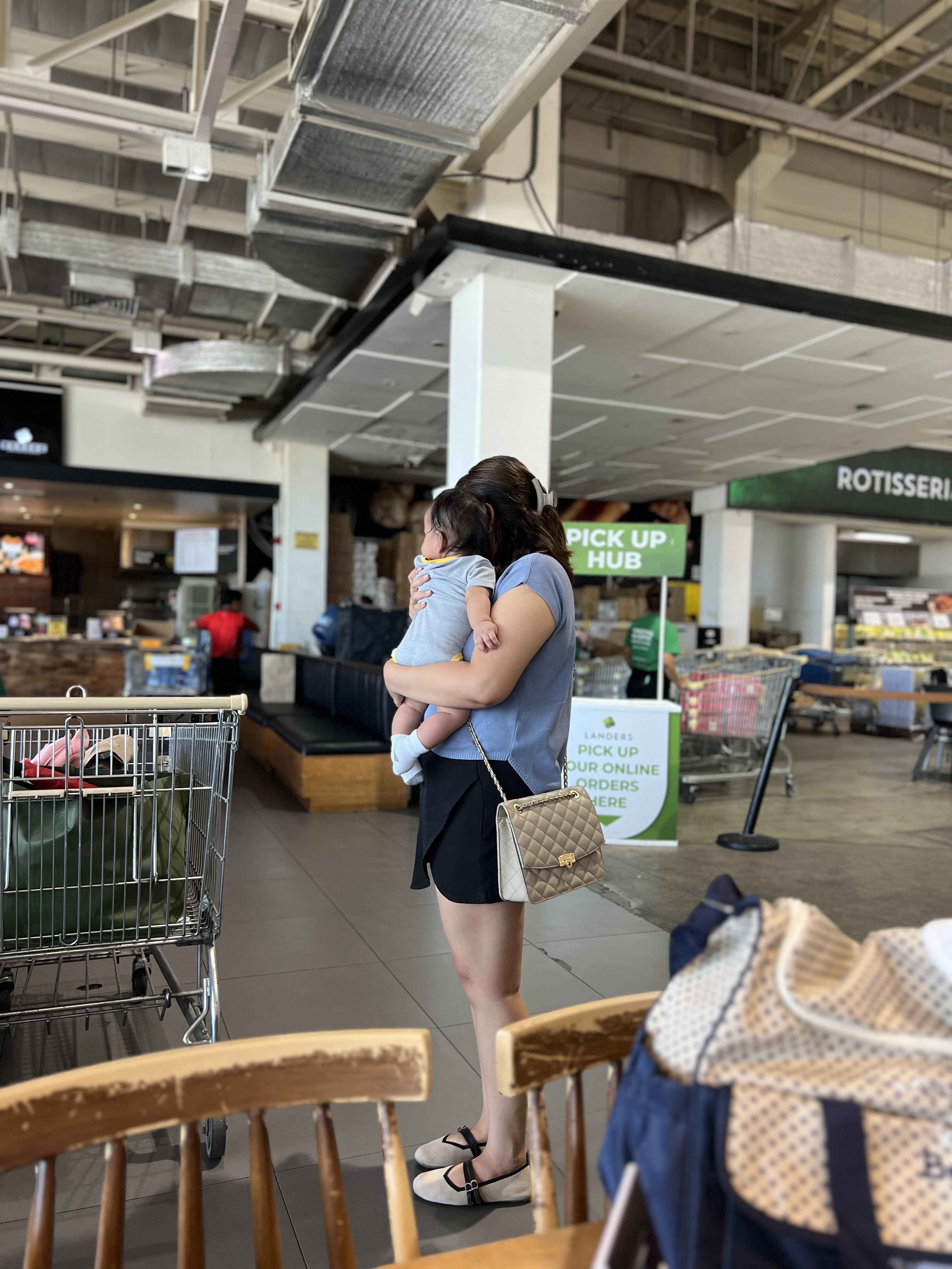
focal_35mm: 26
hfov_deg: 53.1
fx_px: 953
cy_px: 634
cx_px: 476
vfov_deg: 67.3
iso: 100
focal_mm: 5.7
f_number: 1.5
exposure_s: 1/120
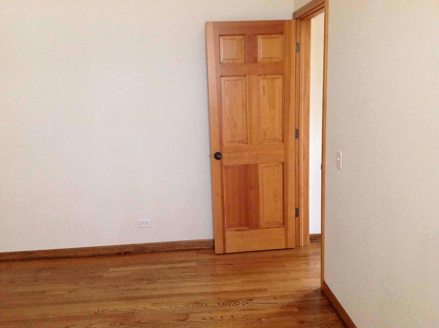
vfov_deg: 40.6
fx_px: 443
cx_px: 220
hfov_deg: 52.7
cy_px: 164
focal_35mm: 35
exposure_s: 1/15
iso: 320
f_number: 2.4
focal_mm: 4.28
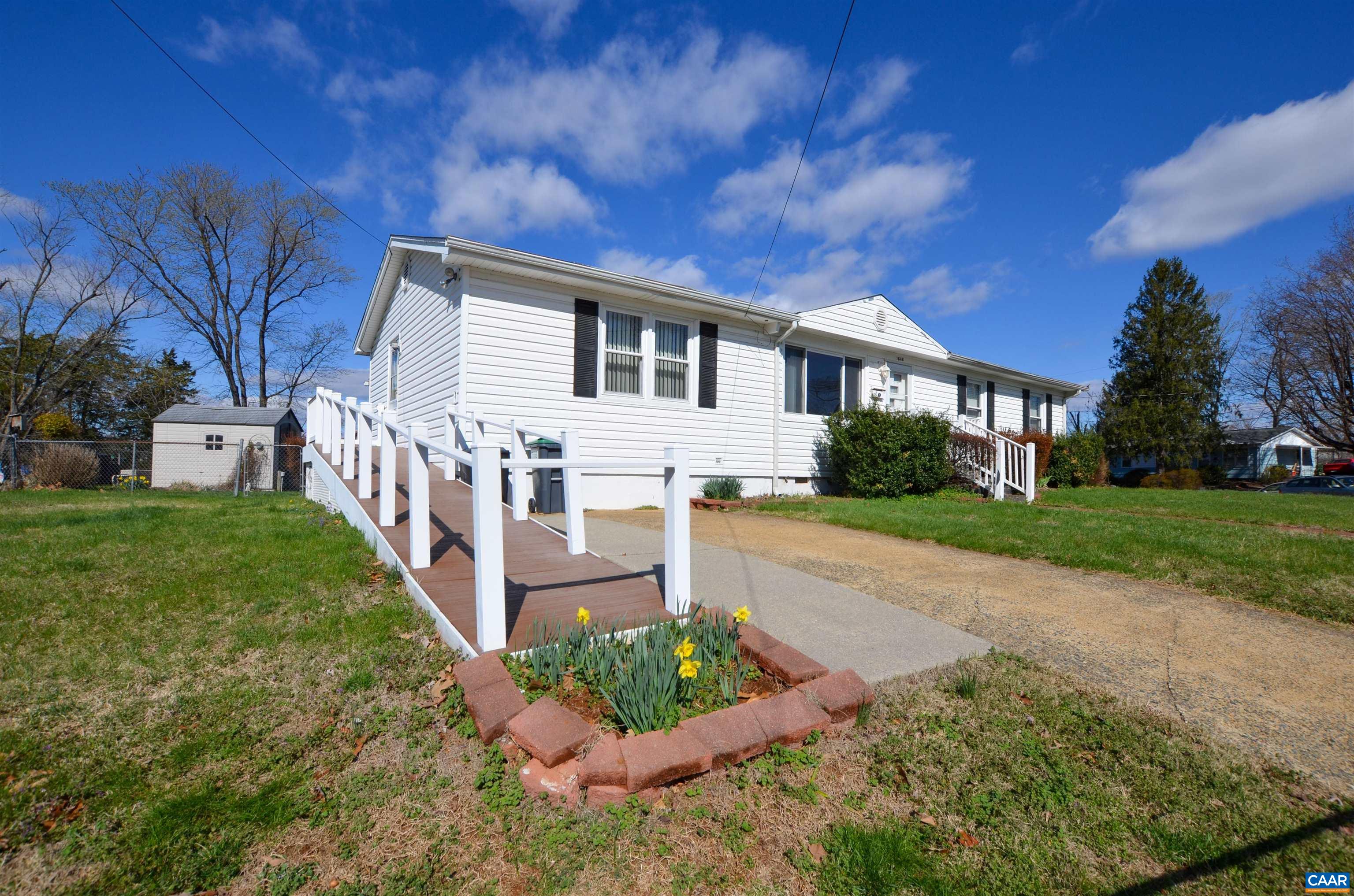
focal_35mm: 15
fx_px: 563
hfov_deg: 100.5
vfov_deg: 77.1
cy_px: 448
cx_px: 677
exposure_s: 1/320
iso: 100
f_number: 9
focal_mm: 10
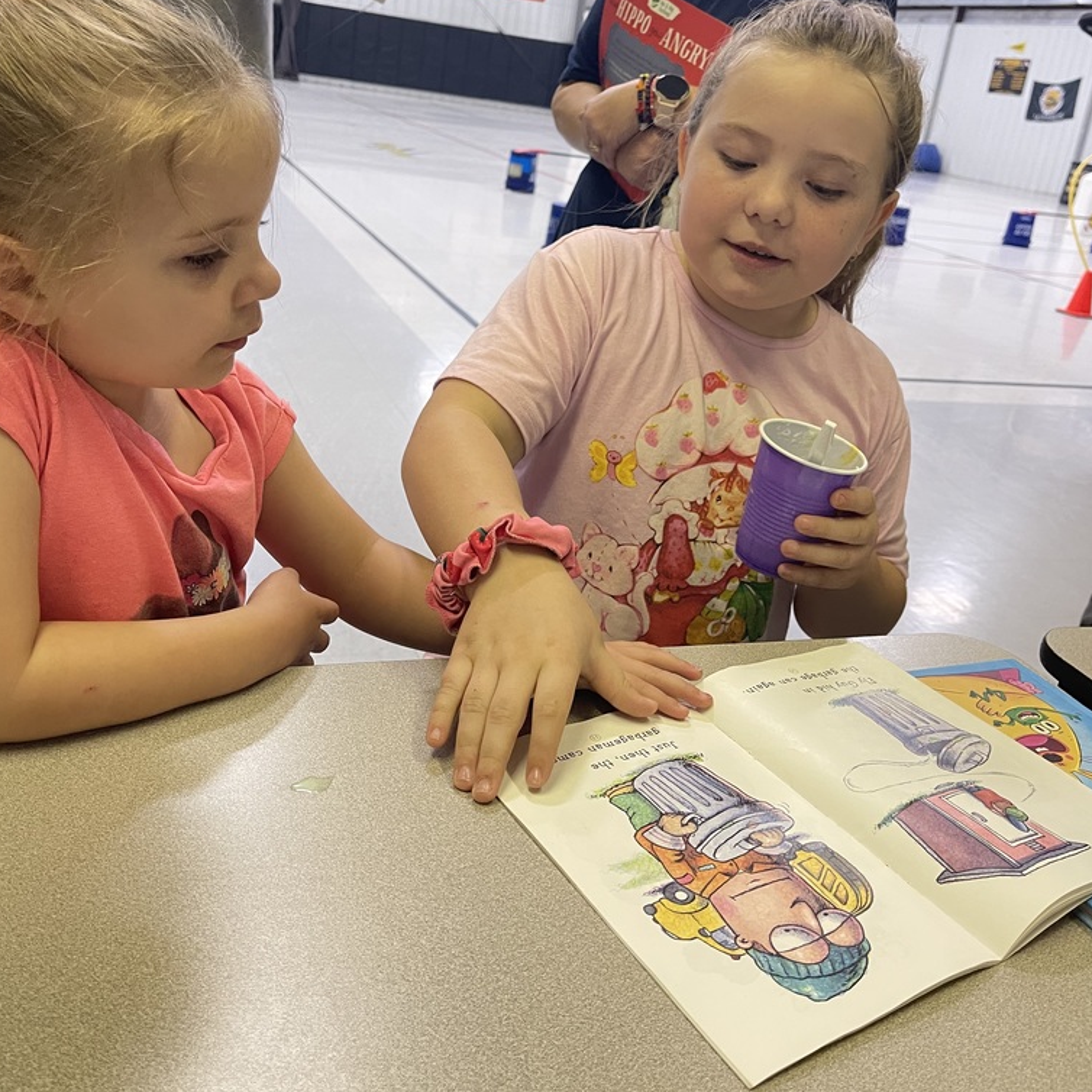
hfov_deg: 54.0
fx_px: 1071
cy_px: 404
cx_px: 540
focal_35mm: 30
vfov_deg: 53.4
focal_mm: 5.1
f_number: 1.6
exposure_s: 1/60
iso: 250
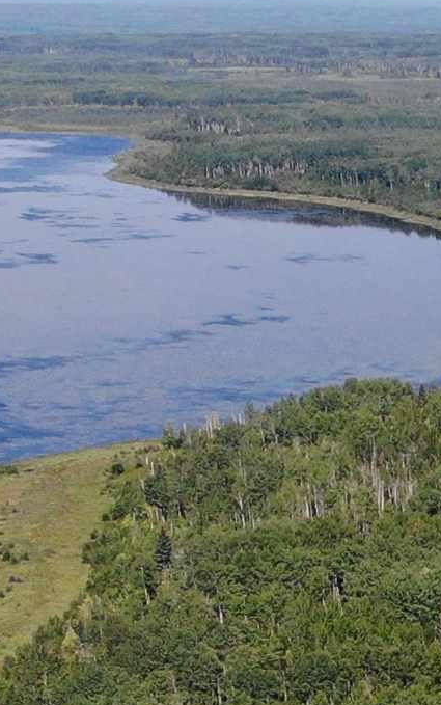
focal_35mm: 115
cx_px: 876
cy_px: 569
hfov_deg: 10.5
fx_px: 2209
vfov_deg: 18.0
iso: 100
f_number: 2.8
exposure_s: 1/899
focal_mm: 4.5
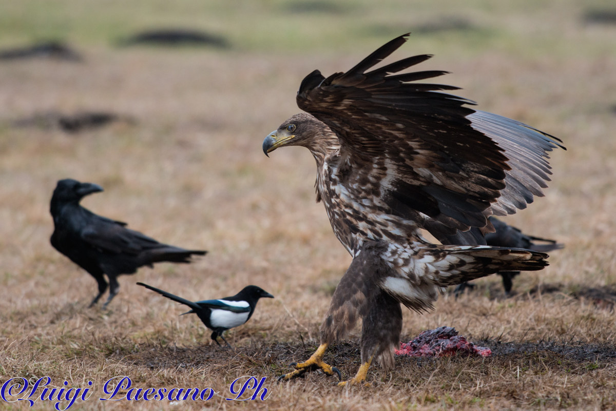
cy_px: 206
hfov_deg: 4.1
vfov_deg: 2.8
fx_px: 8558
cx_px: 308
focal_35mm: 500
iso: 800
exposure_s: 1/1250
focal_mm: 500
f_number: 5.6
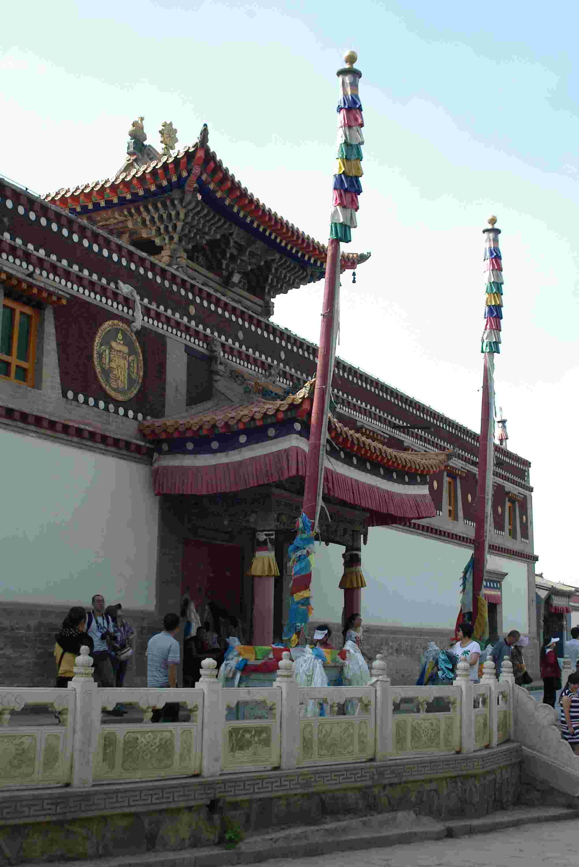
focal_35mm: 42
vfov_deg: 46.4
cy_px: 434
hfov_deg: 31.9
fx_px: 1012
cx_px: 290
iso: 200
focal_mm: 28
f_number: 6.7
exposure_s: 1/250
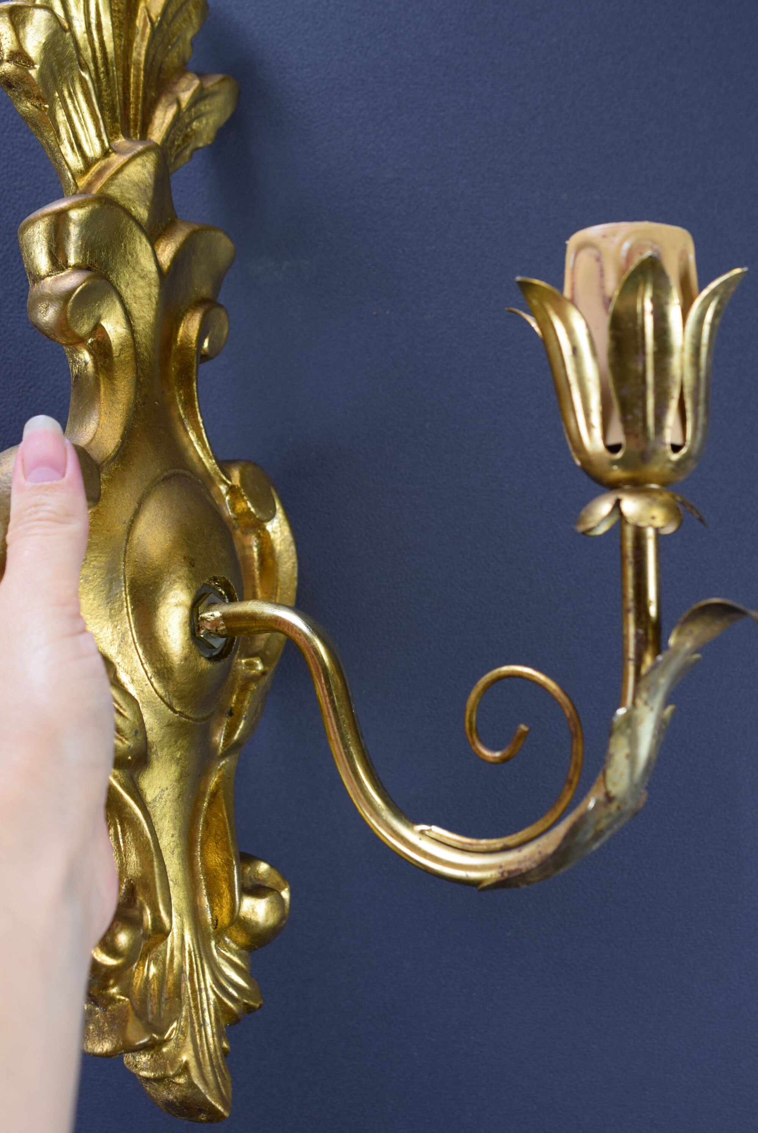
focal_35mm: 60
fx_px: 1891
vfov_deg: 33.4
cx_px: 379
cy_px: 566
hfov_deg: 22.7
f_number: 5.6
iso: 400
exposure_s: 1/100
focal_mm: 40
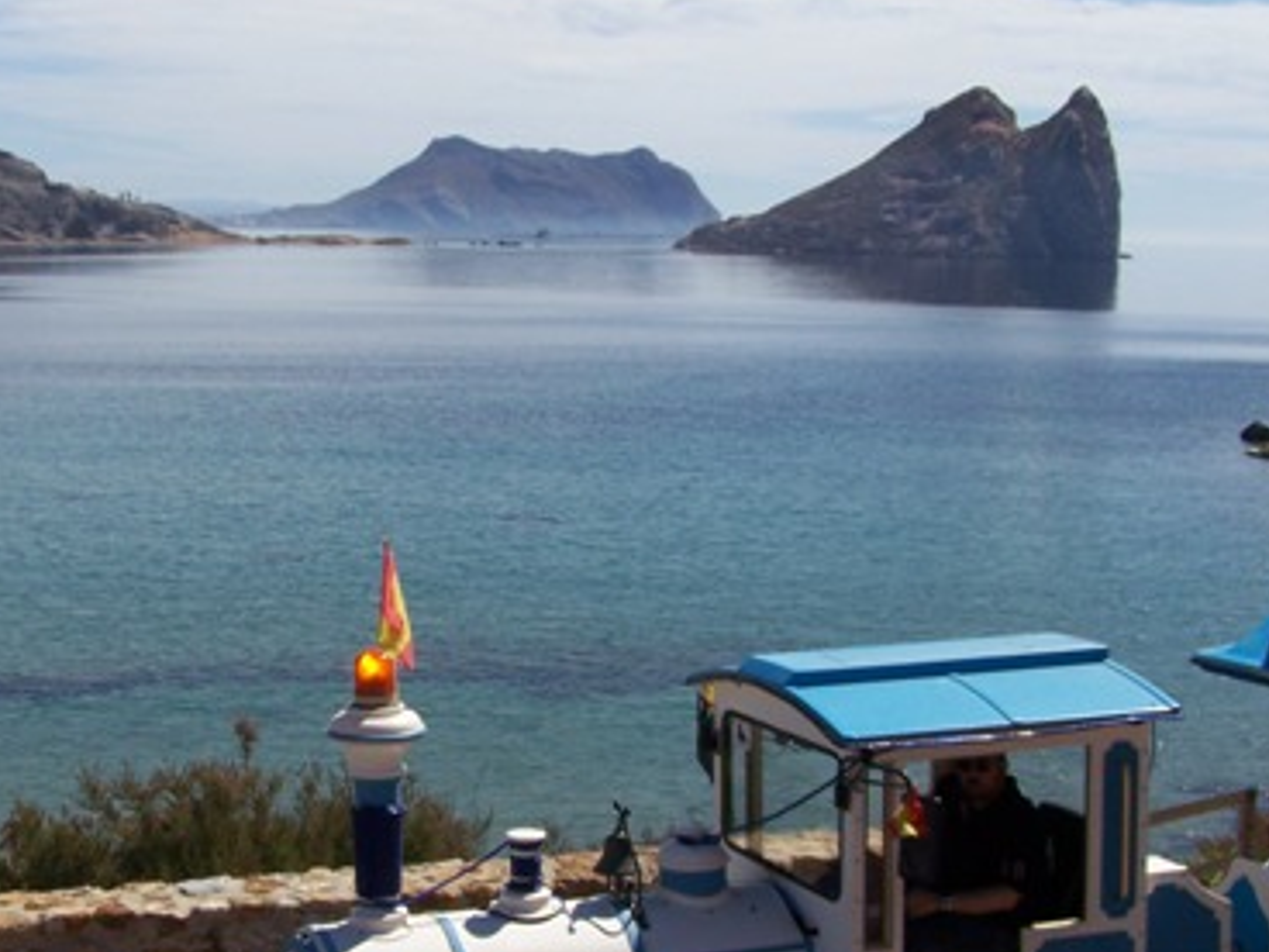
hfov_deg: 29.2
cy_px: 507
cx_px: 410
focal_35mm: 66
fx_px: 2420
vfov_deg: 22.3
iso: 64
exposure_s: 1/500
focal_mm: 6.3
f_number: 5.6
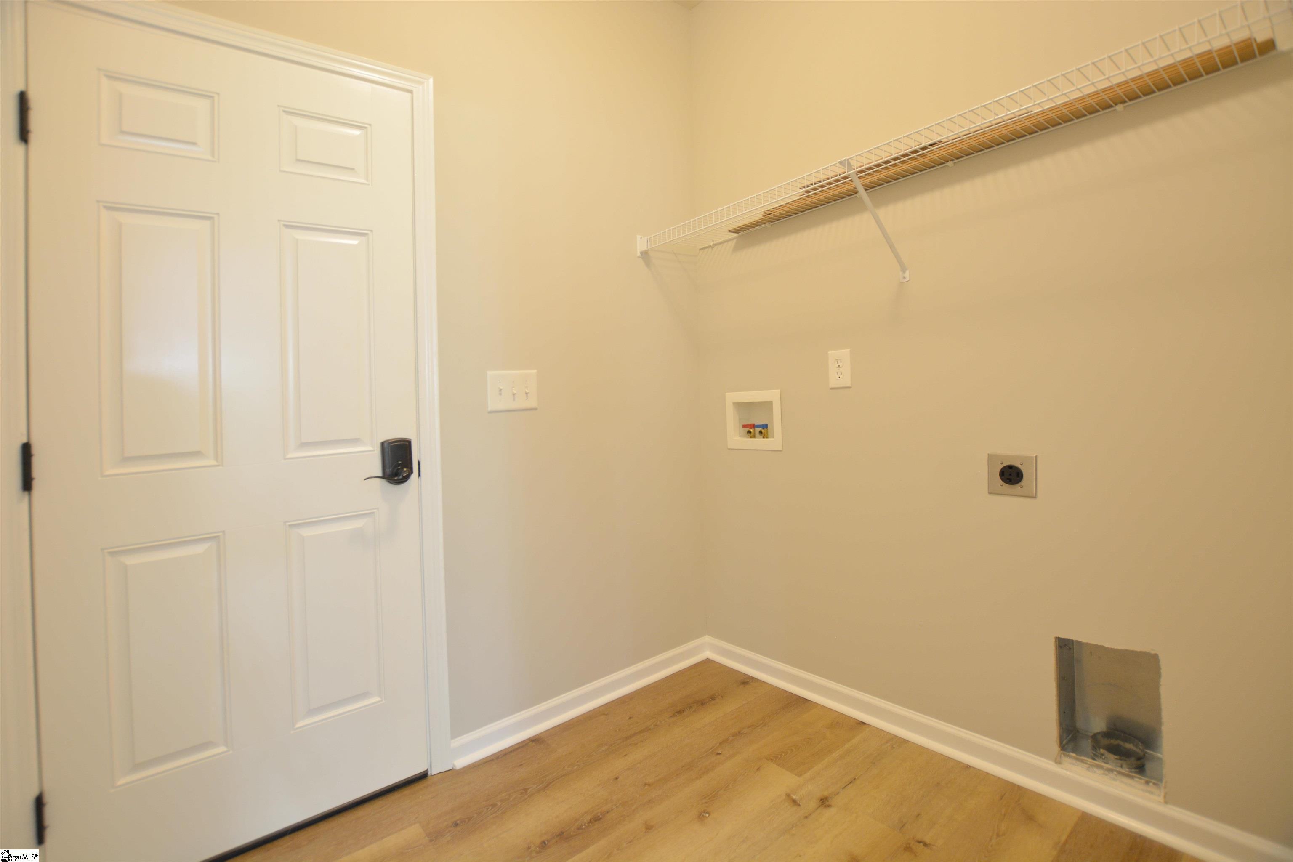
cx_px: 646
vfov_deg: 77.3
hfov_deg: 100.4
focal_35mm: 15
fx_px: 539
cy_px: 431
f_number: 3.5
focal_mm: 10
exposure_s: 1/13
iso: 400
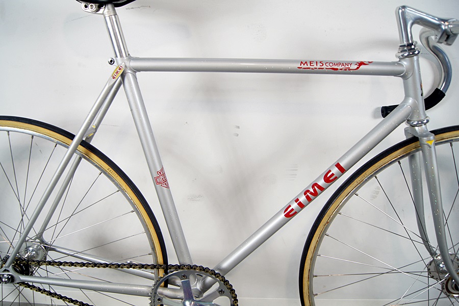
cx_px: 230
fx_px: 344
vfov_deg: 47.9
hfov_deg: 67.4
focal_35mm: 27
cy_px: 153
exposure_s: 1/60
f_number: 3.5
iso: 250
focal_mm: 18
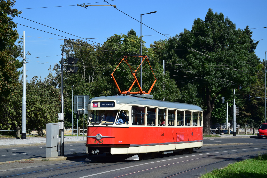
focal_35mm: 75
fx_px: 556
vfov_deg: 18.2
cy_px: 89
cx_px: 134
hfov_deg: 27.0
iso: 200
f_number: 6.3
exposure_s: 1/1000
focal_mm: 50
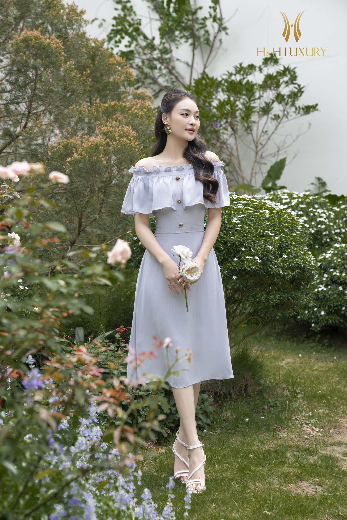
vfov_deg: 30.1
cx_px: 174
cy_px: 260
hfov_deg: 20.3
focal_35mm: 67
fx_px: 969
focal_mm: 67
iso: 125
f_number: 4
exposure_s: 1/400
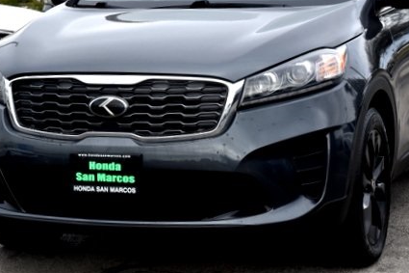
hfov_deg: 18.1
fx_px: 1283
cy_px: 83
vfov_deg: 12.1
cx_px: 217
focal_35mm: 113
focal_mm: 50
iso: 200
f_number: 8
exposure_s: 1/250
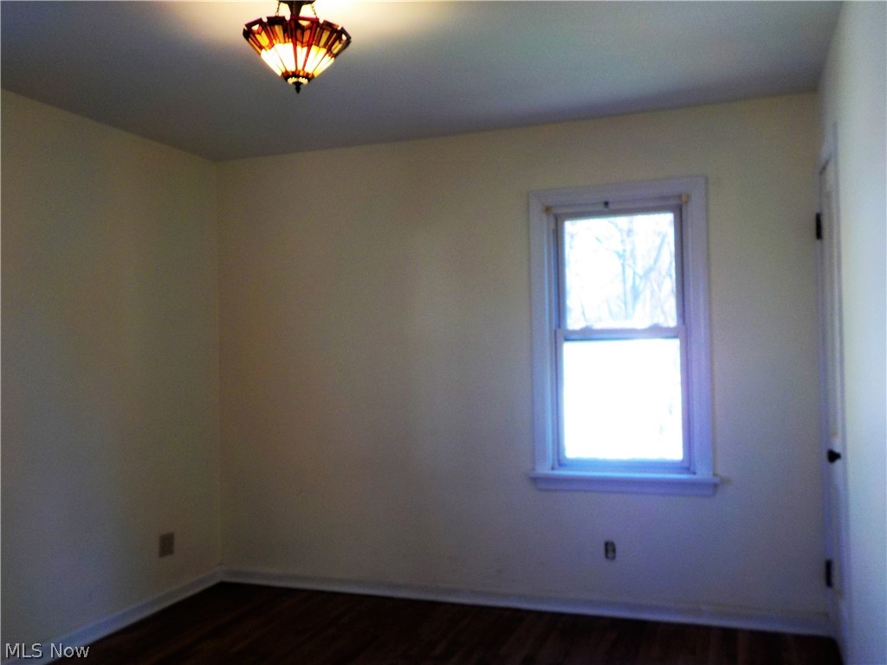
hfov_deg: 60.0
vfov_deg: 46.8
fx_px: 769
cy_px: 332
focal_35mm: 30
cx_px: 444
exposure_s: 1/30
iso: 125
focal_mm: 4.1
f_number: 3.3
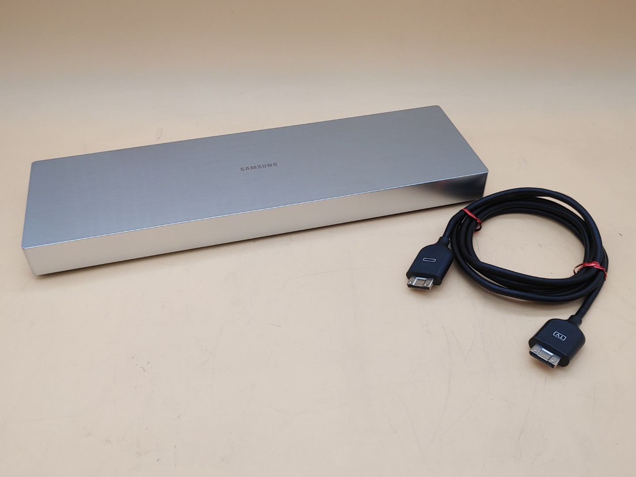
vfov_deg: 42.9
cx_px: 318
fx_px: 606
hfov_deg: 55.4
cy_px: 238
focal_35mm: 33
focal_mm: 4.36
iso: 50
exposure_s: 1/117
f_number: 1.8
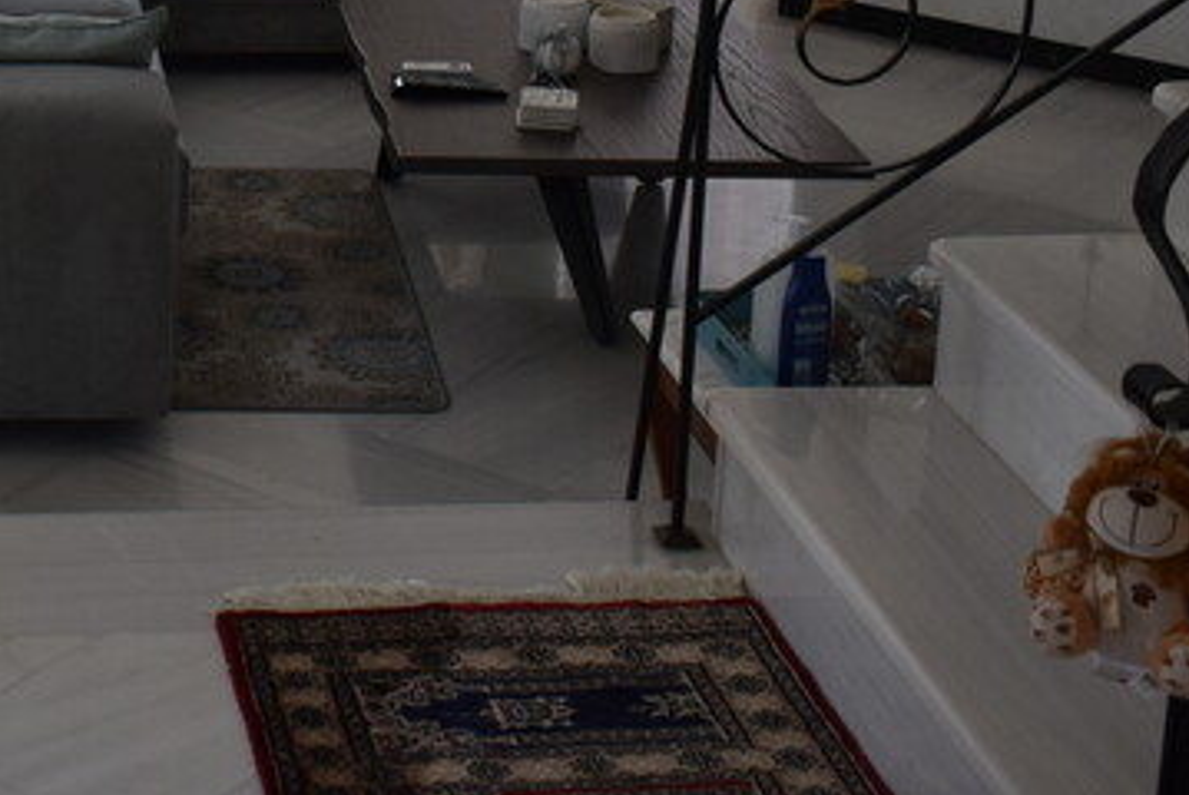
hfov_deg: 25.2
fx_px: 2545
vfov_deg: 16.8
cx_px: 50
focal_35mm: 77
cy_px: -209
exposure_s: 1/125
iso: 400
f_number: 5.6
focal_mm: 18
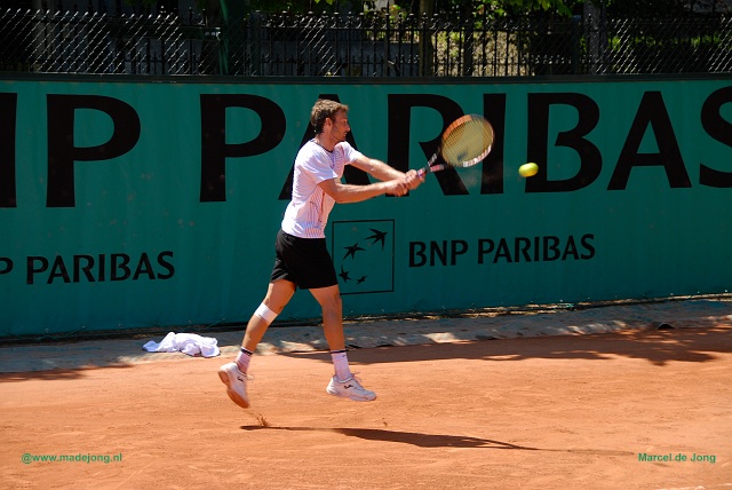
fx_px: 2503
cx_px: 366
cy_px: 245
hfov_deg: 16.6
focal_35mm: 123
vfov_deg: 11.2
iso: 100
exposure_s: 1/250
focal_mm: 82
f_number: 5.6
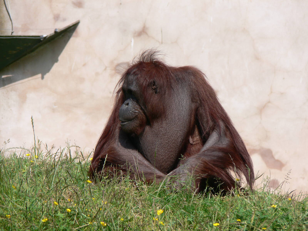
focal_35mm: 377
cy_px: 116
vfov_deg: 3.9
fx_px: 3354
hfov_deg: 5.3
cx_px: 154
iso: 80
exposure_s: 1/320
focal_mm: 79.7
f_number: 5.6
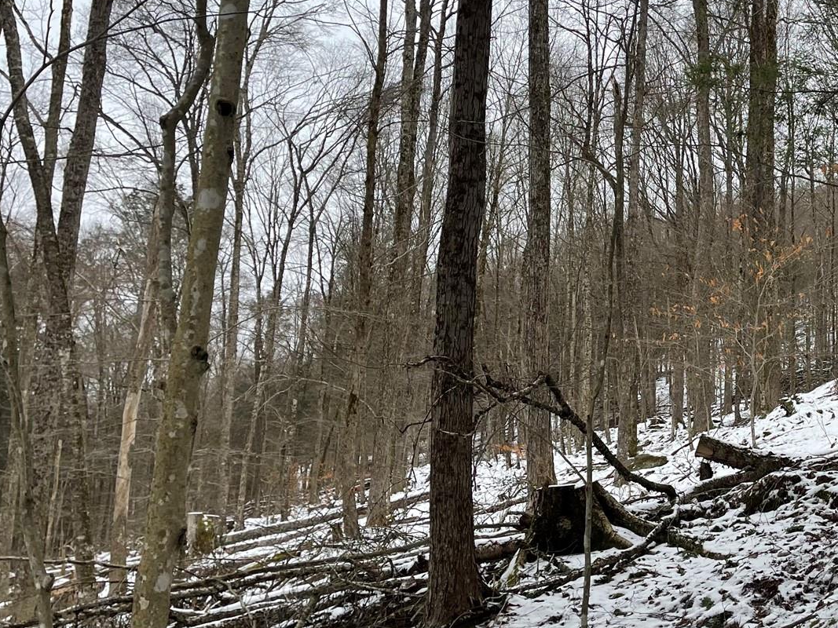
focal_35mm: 48
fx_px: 1162
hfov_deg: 37.7
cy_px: 302
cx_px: 712
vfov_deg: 30.3
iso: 32
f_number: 1.6
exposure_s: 1/664
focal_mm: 5.1
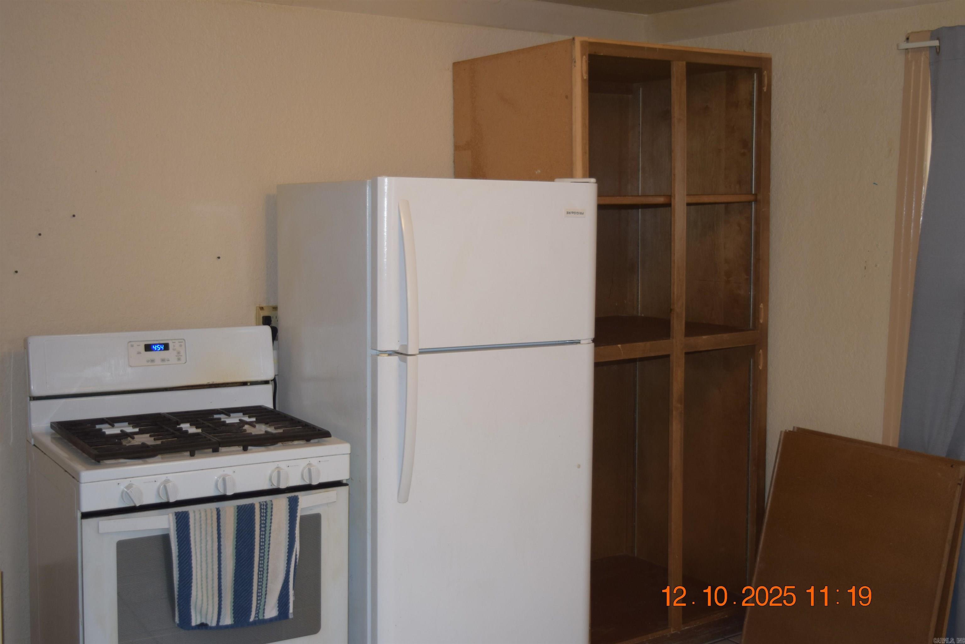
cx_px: 482
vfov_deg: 30.9
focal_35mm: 44
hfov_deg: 45.0
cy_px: 322
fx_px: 1166
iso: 720
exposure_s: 1/60
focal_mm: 29
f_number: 4.2
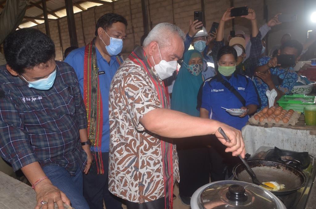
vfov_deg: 47.7
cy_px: 104
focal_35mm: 27
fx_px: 236
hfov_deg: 67.5
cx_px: 158
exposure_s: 1/60
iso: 640
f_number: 4.5
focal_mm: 18
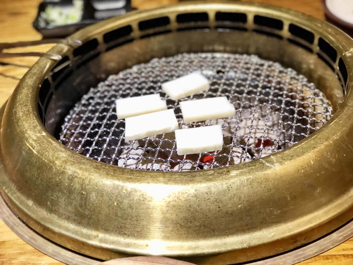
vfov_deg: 25.6
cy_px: 132
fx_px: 581
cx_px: 176
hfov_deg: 33.8
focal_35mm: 57
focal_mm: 6.6
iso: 200
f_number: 2.8
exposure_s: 1/60
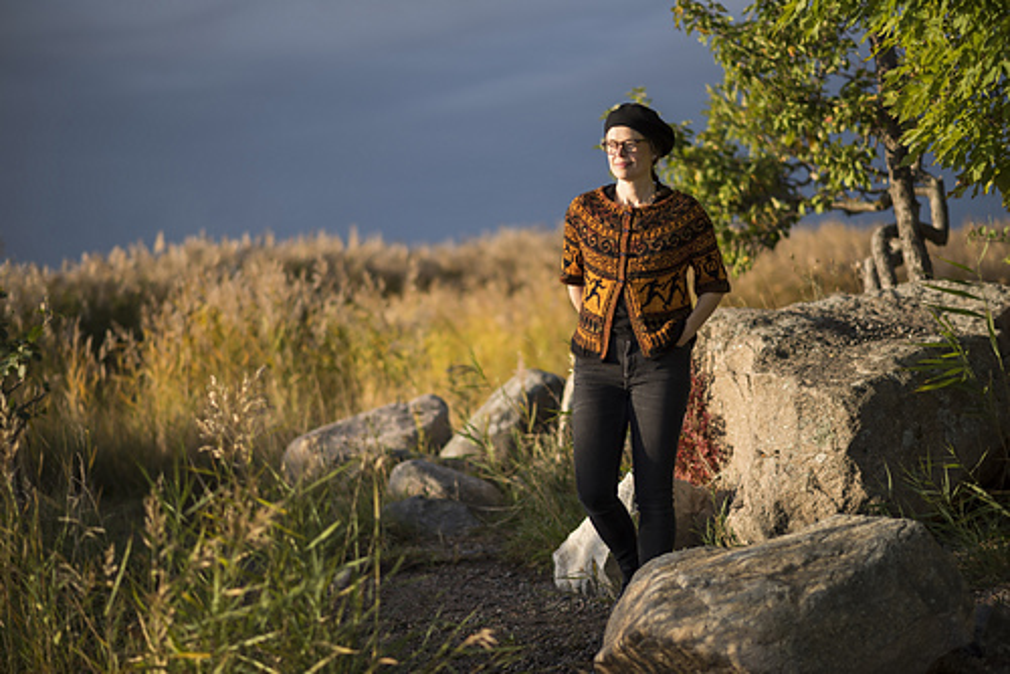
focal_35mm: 85
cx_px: 505
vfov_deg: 16.1
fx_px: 2386
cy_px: 337
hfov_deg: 23.9
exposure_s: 1/1250
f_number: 1.8
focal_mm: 85
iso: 64
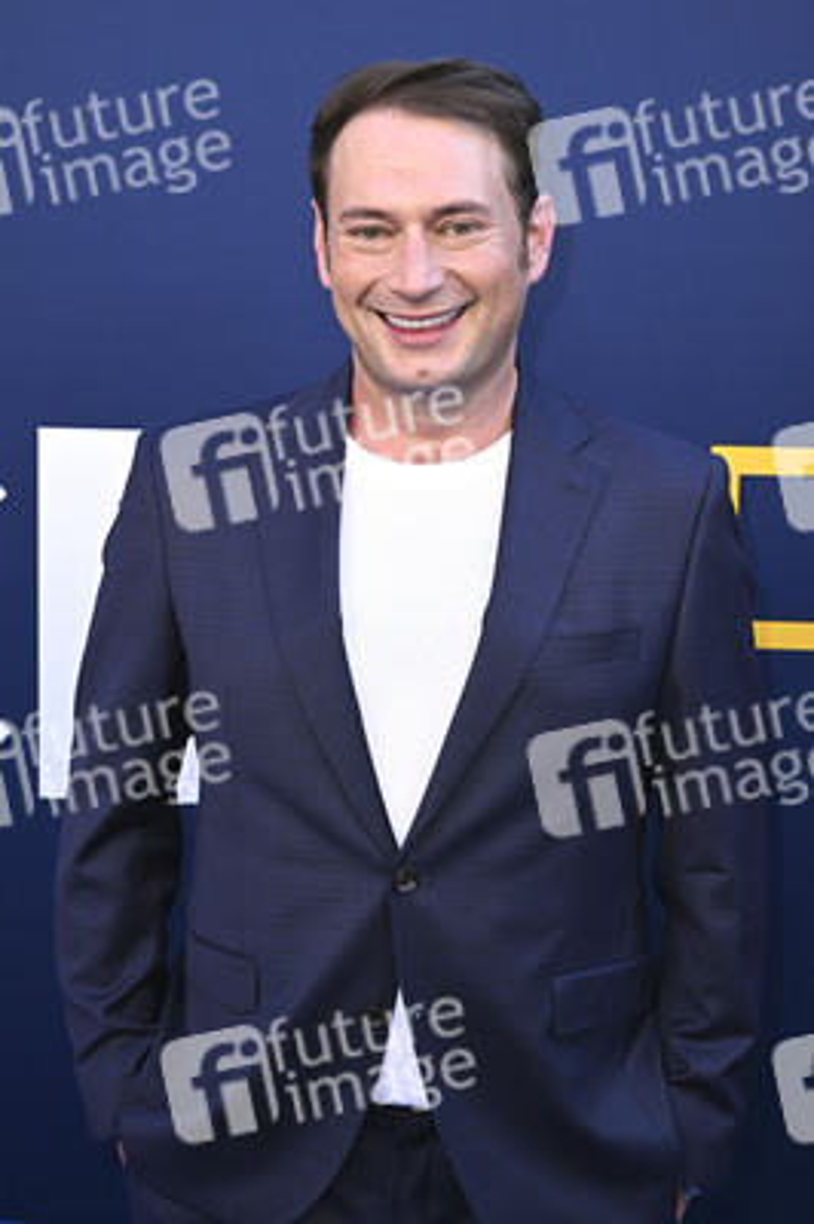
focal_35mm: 62
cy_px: 612
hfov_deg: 21.9
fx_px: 2106
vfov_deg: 32.4
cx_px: 407
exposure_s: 1/200
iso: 400
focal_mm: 62
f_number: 6.3
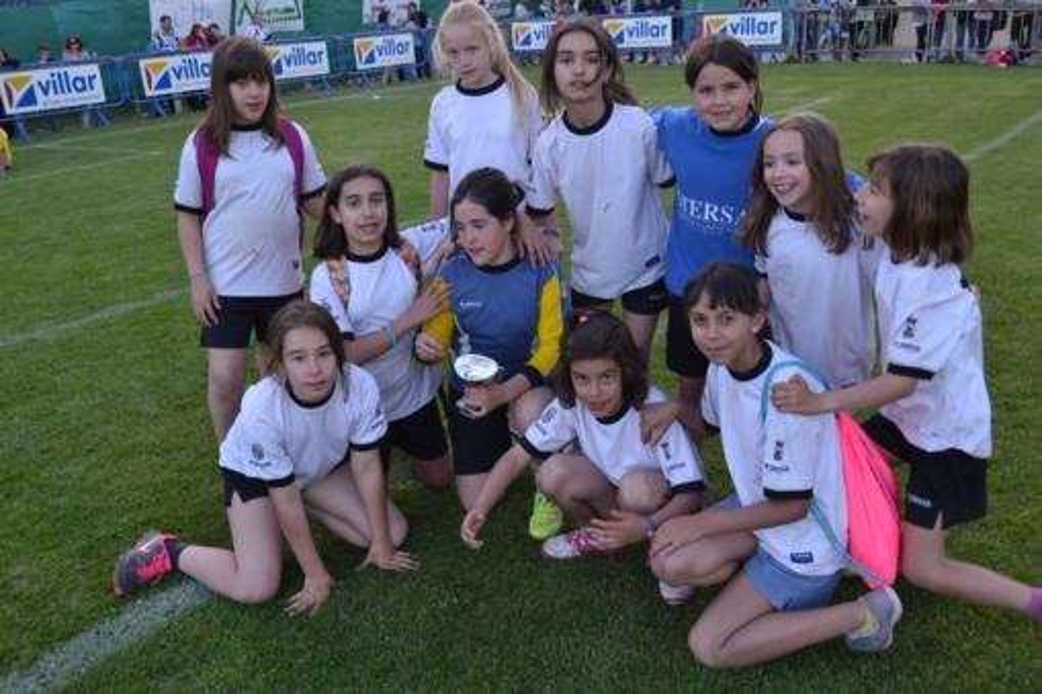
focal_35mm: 34
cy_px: 347
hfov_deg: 55.1
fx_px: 998
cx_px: 521
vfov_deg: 38.3
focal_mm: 23
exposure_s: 1/125
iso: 280
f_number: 5.6
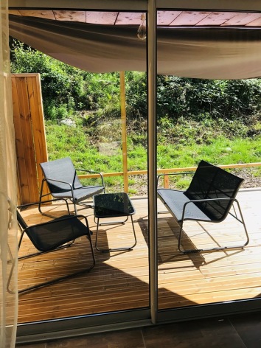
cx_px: 130
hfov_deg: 49.7
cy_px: 174
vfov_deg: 63.4
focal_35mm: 28
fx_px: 281
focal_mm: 3.99
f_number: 1.8
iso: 20
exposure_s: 1/887
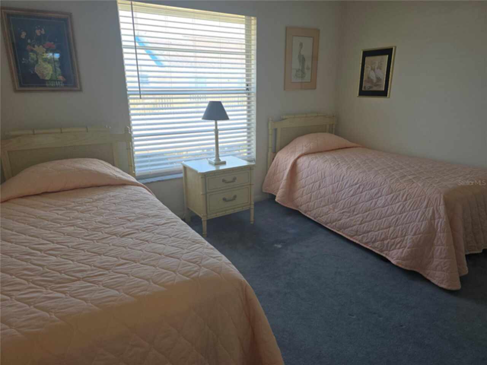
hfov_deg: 73.9
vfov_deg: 58.9
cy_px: 182
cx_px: 244
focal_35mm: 23
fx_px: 324
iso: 20
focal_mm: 6.3
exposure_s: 1/120
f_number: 1.7
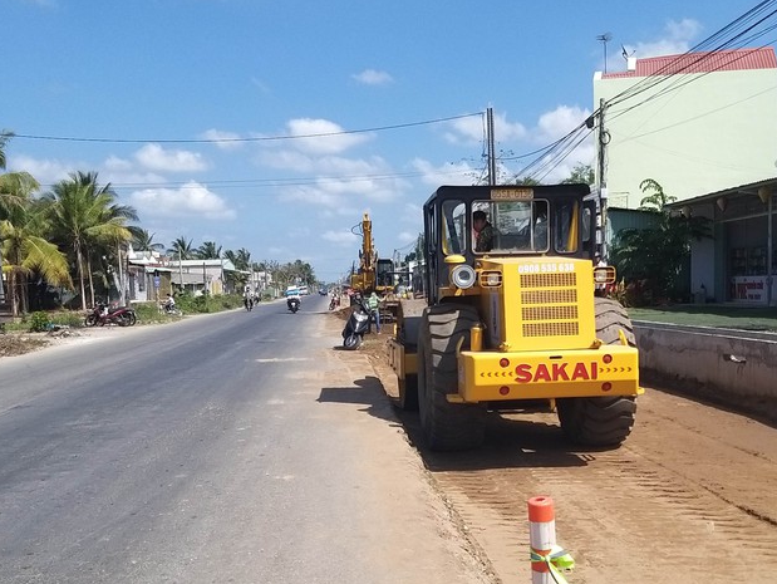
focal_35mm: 34
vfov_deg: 41.7
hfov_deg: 53.7
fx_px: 764
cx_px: 443
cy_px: 343
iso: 50
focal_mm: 3.93
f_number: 1.7
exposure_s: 1/2512
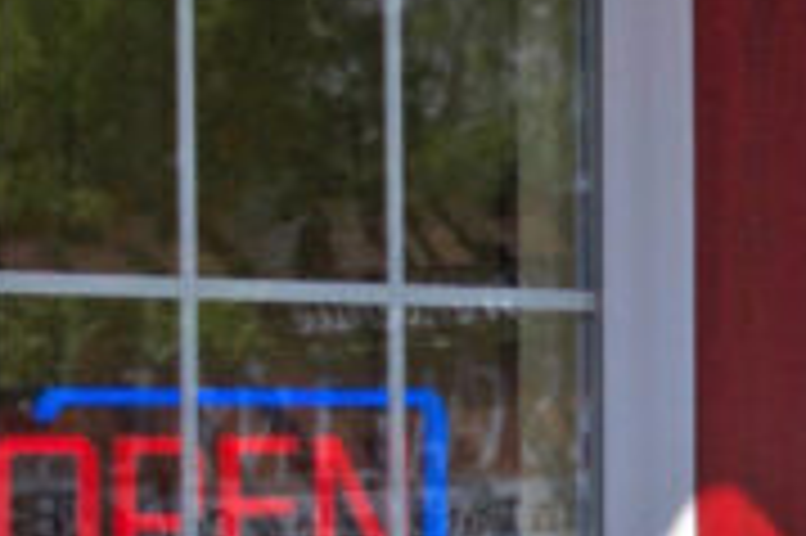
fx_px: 12355
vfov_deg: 2.5
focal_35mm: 552
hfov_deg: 3.7
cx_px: 1387
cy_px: 642
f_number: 13
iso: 320
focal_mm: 55
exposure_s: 1/640
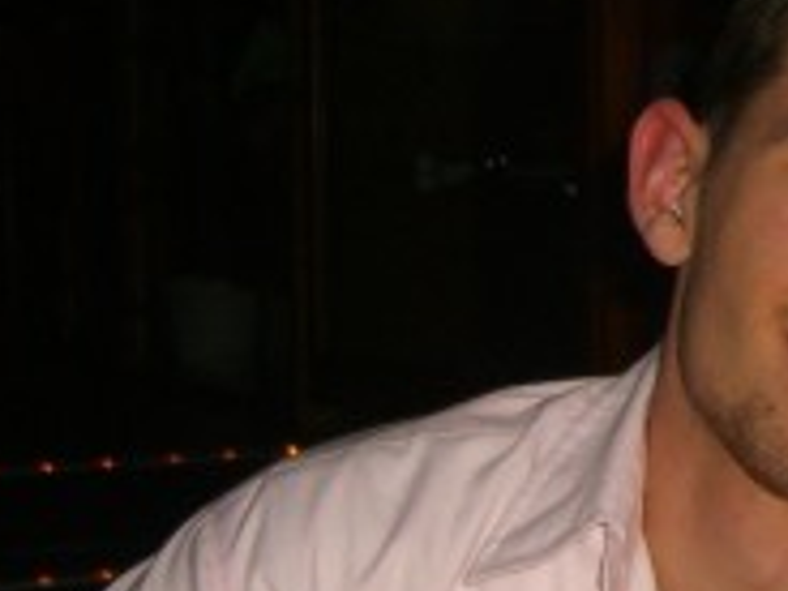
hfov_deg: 14.9
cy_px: 381
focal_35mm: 124
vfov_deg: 11.9
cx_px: 1148
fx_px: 2823
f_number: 2.8
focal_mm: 7.9
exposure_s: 1/60
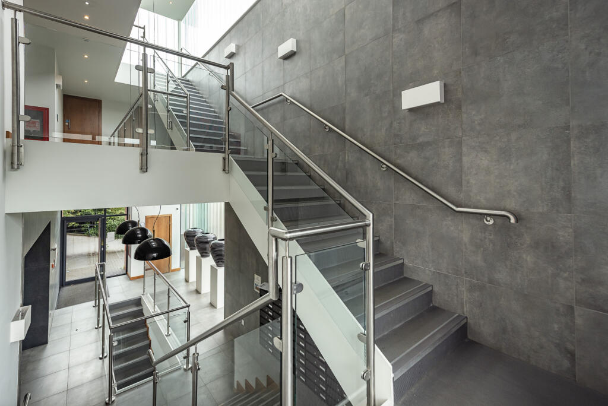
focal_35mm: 14
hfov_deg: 104.2
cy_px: 203
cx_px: 304
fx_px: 237
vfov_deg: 81.3
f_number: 5.6
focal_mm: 14
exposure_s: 1/125
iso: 640
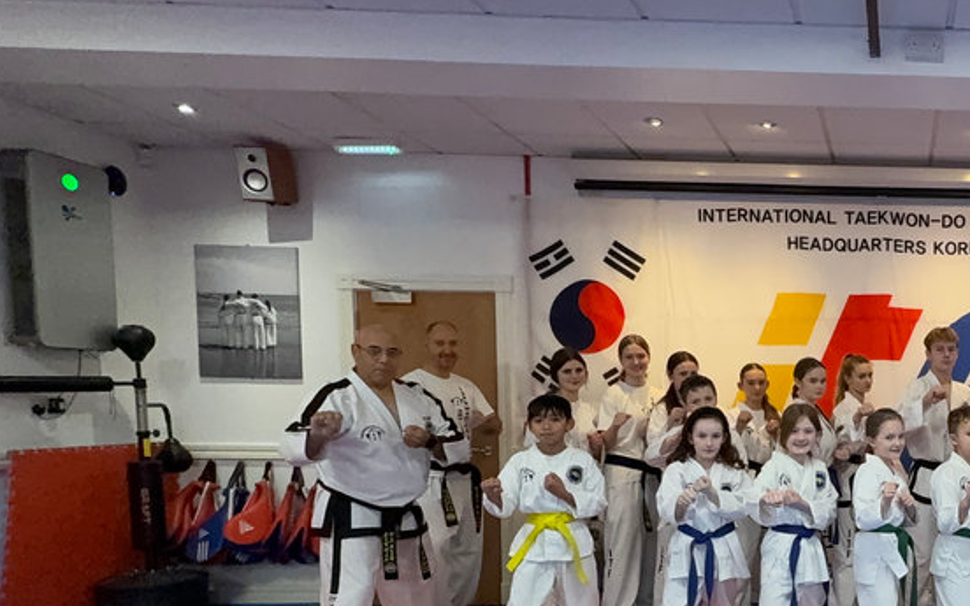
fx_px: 820
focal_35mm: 31
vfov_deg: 39.5
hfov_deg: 51.3
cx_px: 932
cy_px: 458
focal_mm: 2.22
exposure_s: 1/100
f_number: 2.2
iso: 320
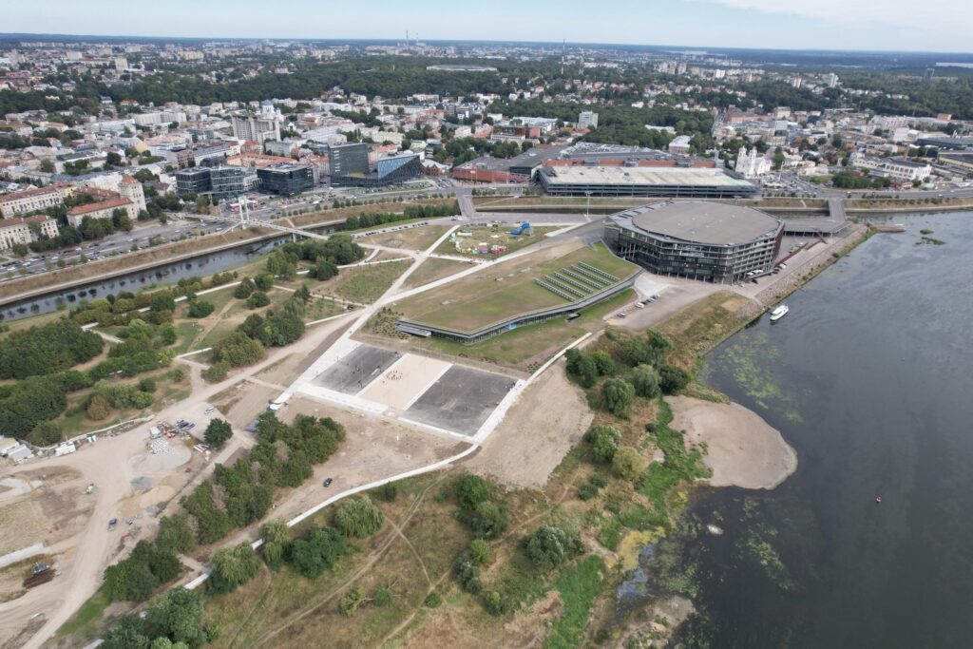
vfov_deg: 57.2
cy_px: 324
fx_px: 595
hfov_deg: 78.6
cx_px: 486
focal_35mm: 22
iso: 150
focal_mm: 8.38
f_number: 2.8
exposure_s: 1/1250
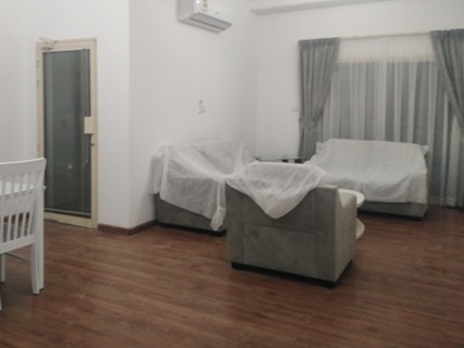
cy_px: 131
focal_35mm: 33
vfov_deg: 42.6
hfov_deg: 54.9
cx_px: 181
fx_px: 442
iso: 197
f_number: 1.8
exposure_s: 1/33.3
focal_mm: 3.59
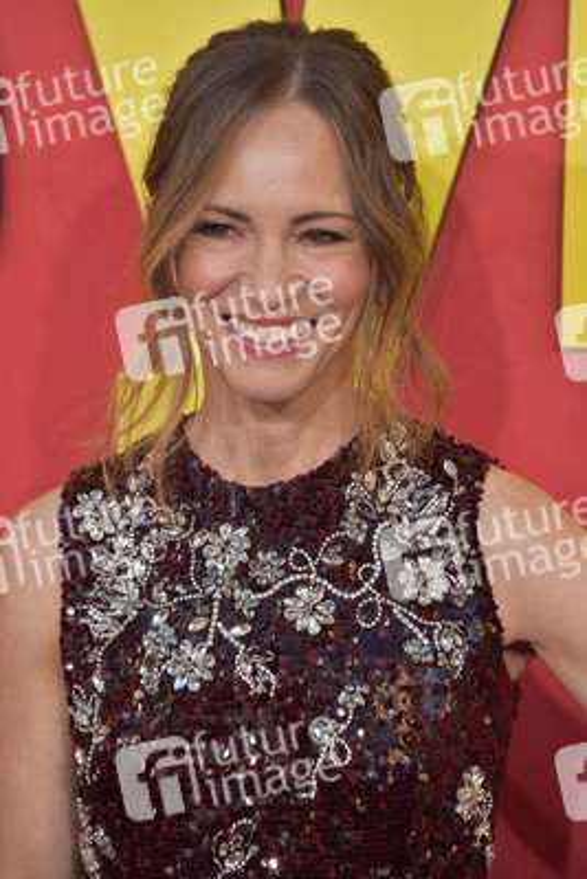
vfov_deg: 9.8
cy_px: 440
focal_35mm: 210
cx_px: 294
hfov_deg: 6.5
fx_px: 5131
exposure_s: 1/1250
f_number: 6.3
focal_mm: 210
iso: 1250
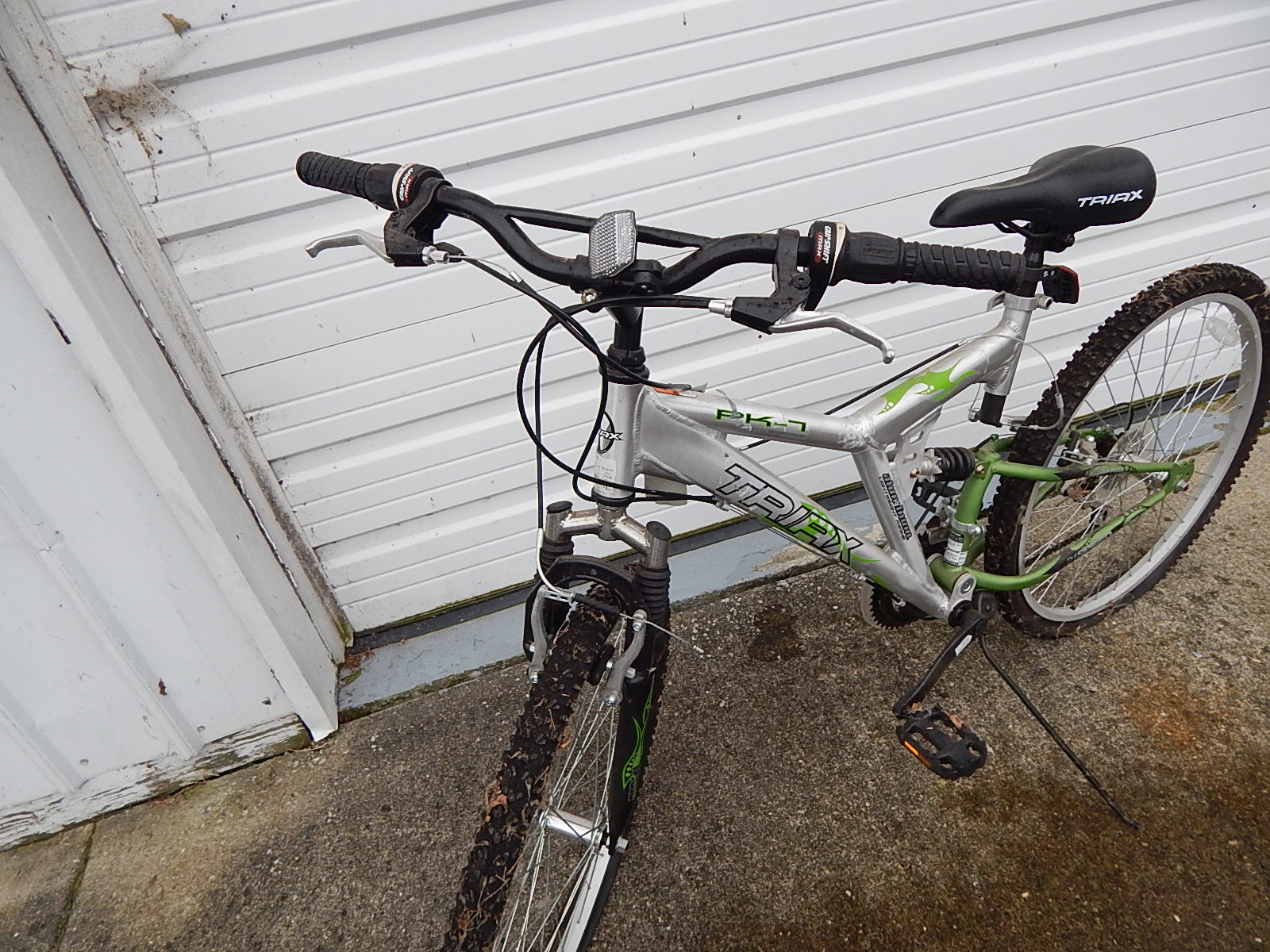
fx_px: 807
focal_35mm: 22
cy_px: 476
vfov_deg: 61.1
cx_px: 635
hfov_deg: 76.4
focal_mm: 4
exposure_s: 1/250
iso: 200
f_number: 3
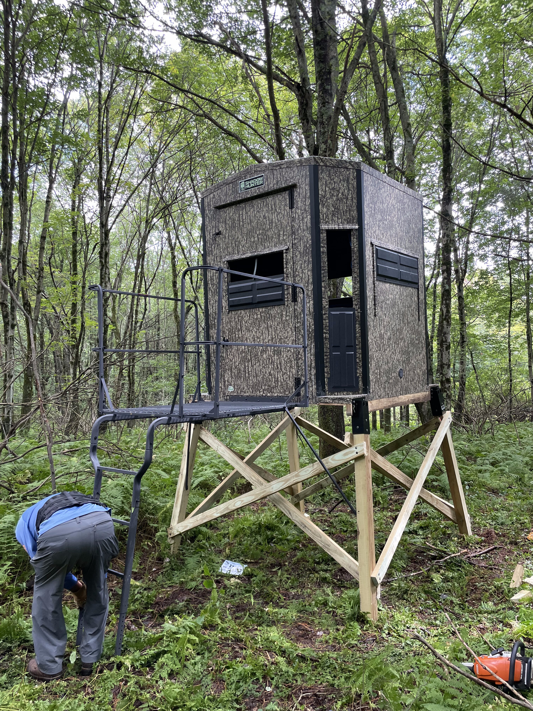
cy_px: 356
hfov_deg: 53.1
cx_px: 266
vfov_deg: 67.3
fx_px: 534
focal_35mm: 26
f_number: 1.6
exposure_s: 1/121
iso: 80
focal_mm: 4.2
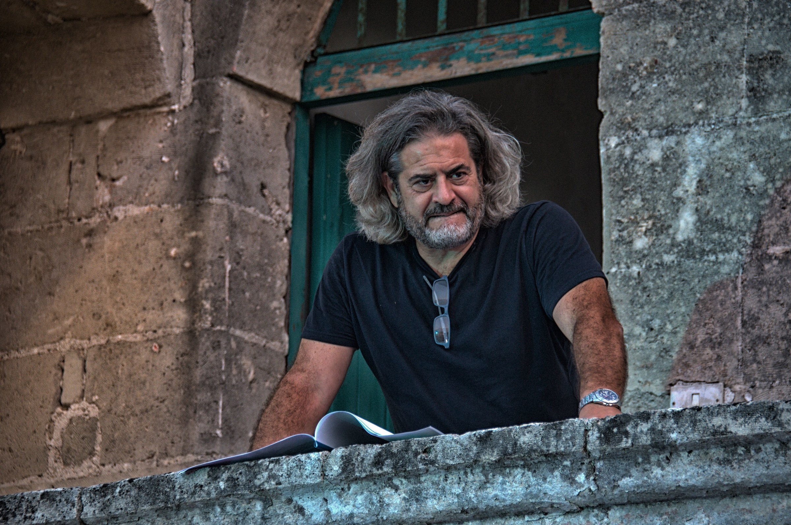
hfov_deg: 7.9
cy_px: 262
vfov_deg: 5.2
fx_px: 5760
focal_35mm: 262
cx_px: 396
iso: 900
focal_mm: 175
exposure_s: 1/100
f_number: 5.6
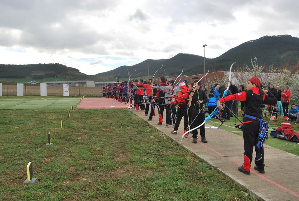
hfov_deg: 61.8
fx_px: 250
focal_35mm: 30
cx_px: 150
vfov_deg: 43.8
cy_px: 100
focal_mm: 20
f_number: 8
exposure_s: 1/200
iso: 100
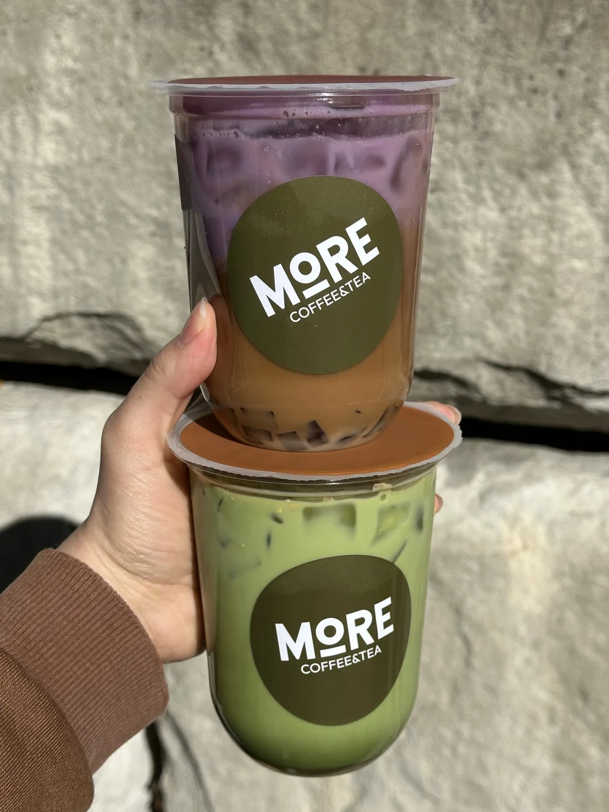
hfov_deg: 30.3
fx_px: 1126
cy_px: 406
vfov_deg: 39.7
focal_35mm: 48
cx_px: 304
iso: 64
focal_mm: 6.86
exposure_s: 1/7634
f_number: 1.78
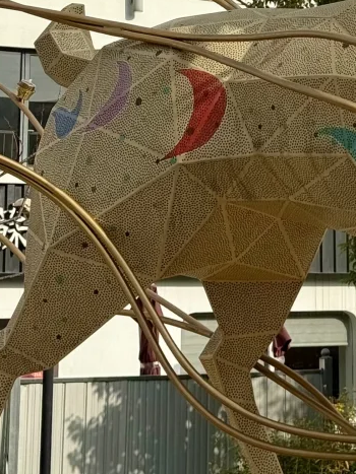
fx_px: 2030
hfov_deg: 9.8
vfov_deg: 12.9
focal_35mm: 148
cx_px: 502
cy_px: -144
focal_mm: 6.76
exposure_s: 1/5208
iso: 64
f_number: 1.78
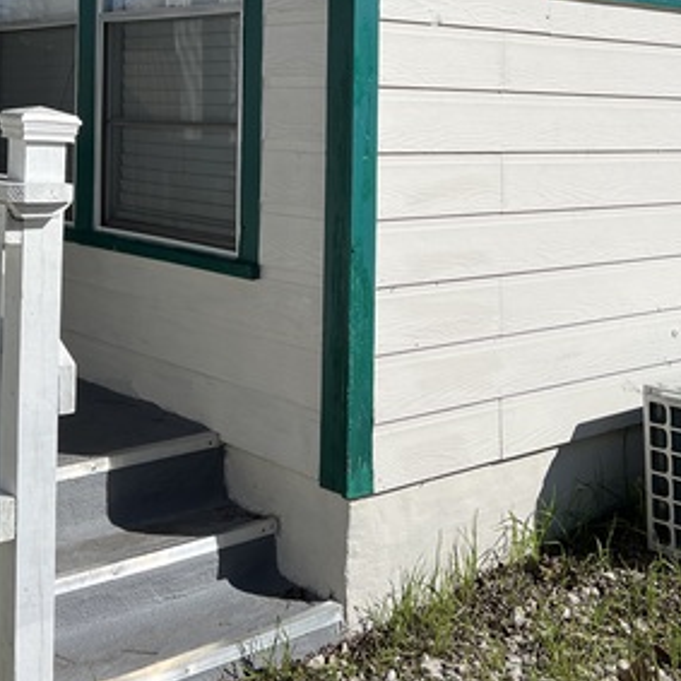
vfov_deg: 31.8
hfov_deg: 32.8
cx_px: 344
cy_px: 123
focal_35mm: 52
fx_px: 1157
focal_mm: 5.7
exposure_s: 1/11364
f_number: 1.5
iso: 50
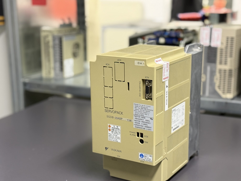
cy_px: 111
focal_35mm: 61
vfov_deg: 24.0
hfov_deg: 31.7
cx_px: 126
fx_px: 425
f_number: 1.78
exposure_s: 1/50
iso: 250
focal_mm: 6.76
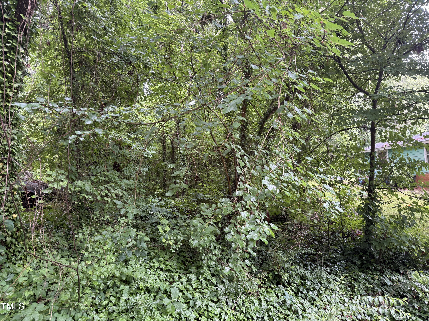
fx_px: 297
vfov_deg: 56.8
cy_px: 160
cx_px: 214
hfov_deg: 71.6
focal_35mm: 24
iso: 125
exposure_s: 1/121
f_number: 1.78
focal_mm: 6.76
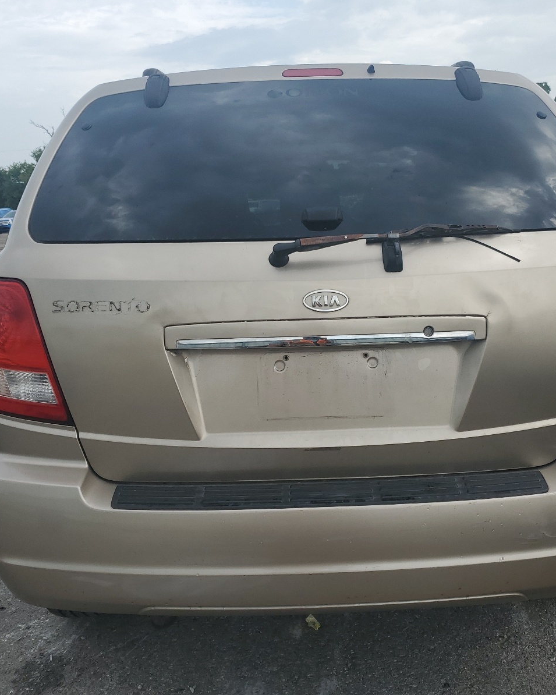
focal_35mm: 34
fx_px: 699
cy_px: 347
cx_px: 328
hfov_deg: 43.2
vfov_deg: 52.8
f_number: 1.5
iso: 50
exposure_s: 1/1429
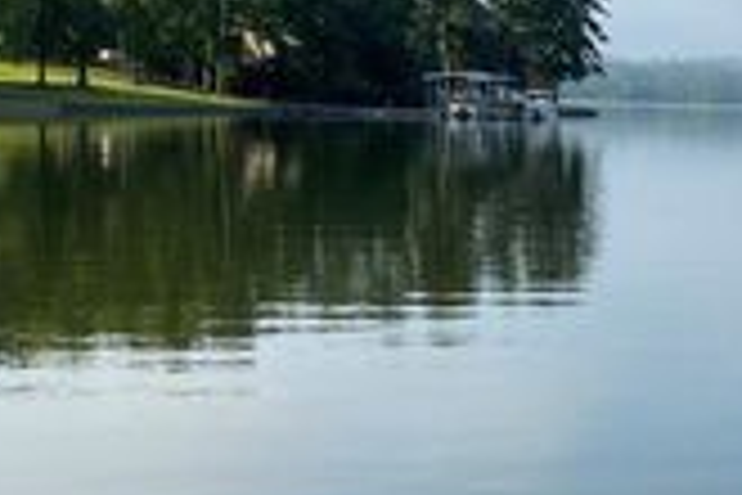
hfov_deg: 21.5
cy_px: 241
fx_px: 1690
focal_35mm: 82
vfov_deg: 16.7
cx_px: 1052
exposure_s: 1/1898
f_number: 1.8
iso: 32
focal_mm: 4.25
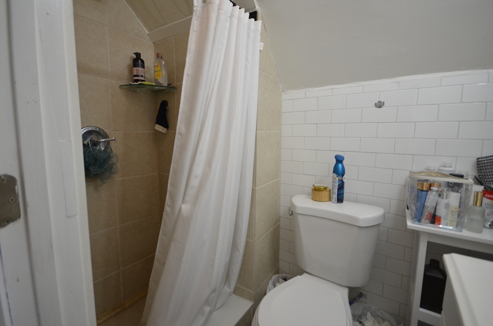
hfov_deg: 95.1
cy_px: 163
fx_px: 225
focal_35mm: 16
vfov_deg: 71.8
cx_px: 246
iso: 400
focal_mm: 11
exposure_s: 1/80
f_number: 4.5
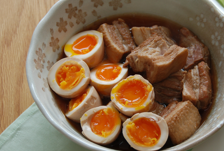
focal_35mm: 130
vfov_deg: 10.6
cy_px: 68
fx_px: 808
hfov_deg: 15.7
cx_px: 146
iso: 250
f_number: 5
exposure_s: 1/125
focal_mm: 65
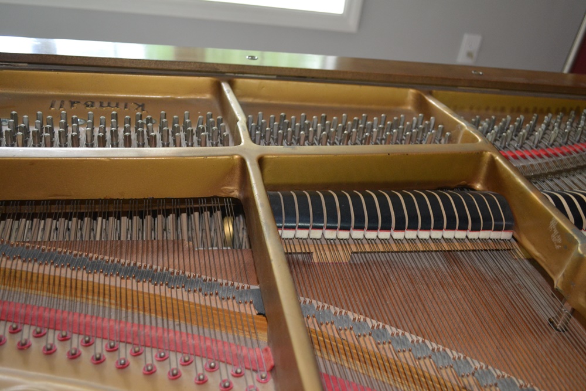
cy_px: 196
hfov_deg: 53.1
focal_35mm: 36
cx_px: 293
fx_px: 586
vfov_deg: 36.9
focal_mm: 24
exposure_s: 1/60
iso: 1100
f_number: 4
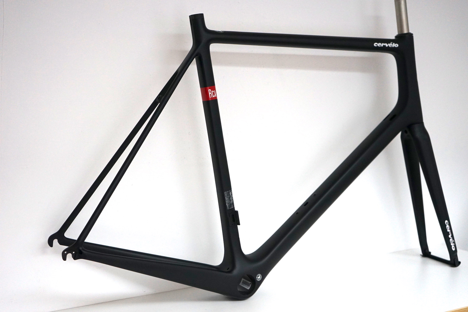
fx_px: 546
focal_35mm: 42
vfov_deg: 31.8
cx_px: 234
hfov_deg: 46.4
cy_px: 156
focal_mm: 42
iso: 1600
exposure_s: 1/160
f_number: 4.5
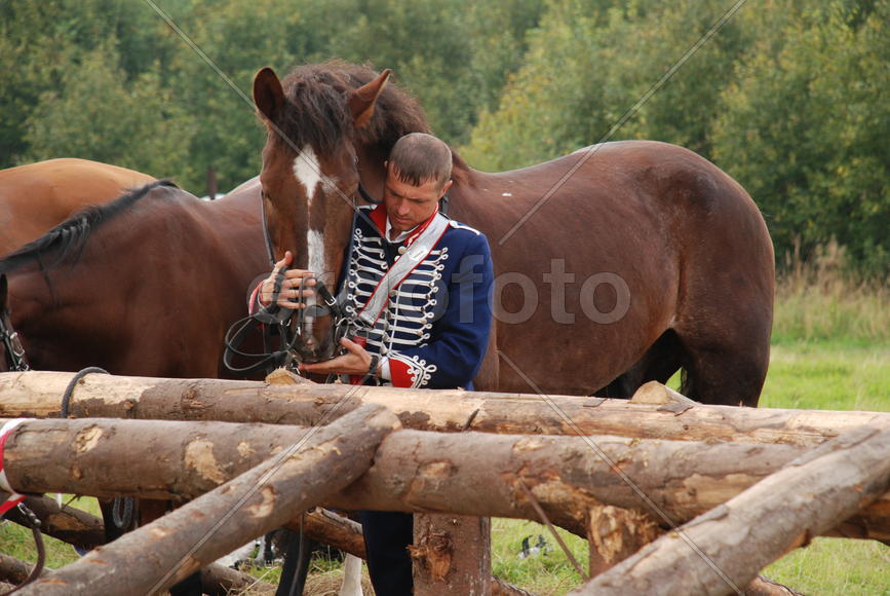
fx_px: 5011
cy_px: 298
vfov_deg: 6.8
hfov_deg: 10.1
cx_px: 445
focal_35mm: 202
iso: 400
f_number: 8
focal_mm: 135
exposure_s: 1/125
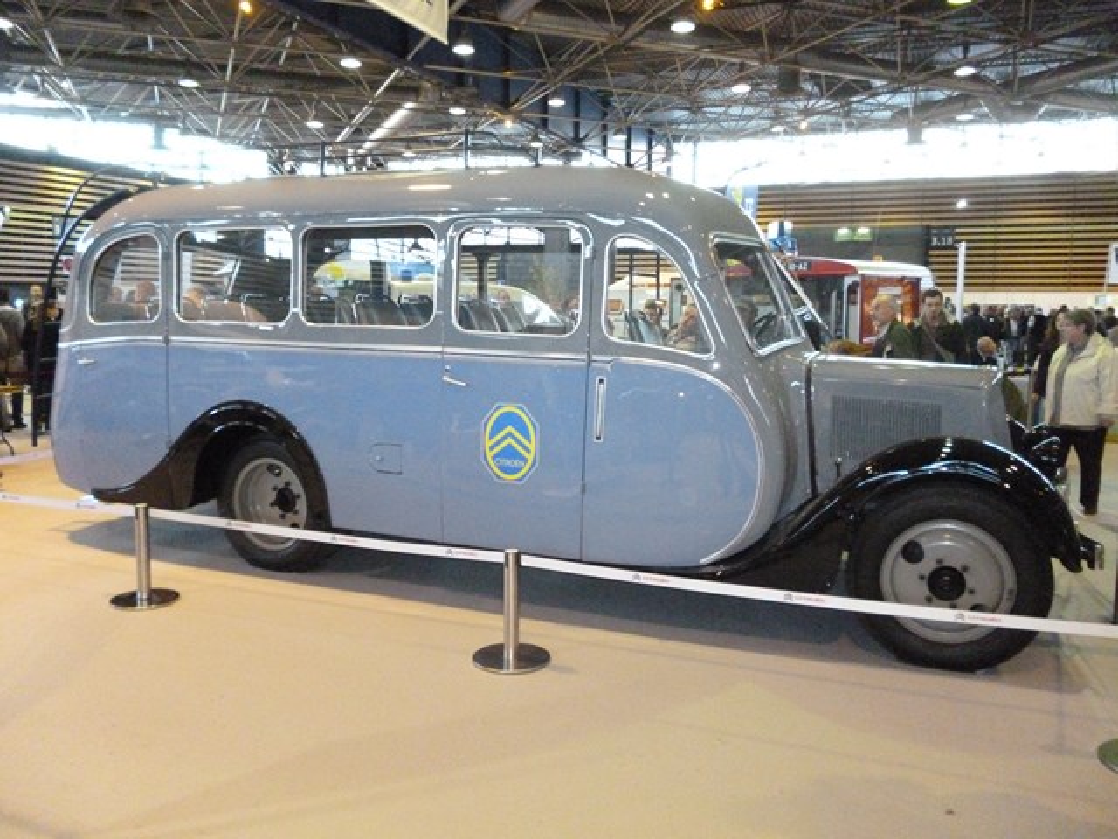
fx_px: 904
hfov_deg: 63.4
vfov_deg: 49.7
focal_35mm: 28
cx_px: 559
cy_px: 420
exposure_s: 1/60
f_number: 3.1
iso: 1000
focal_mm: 5
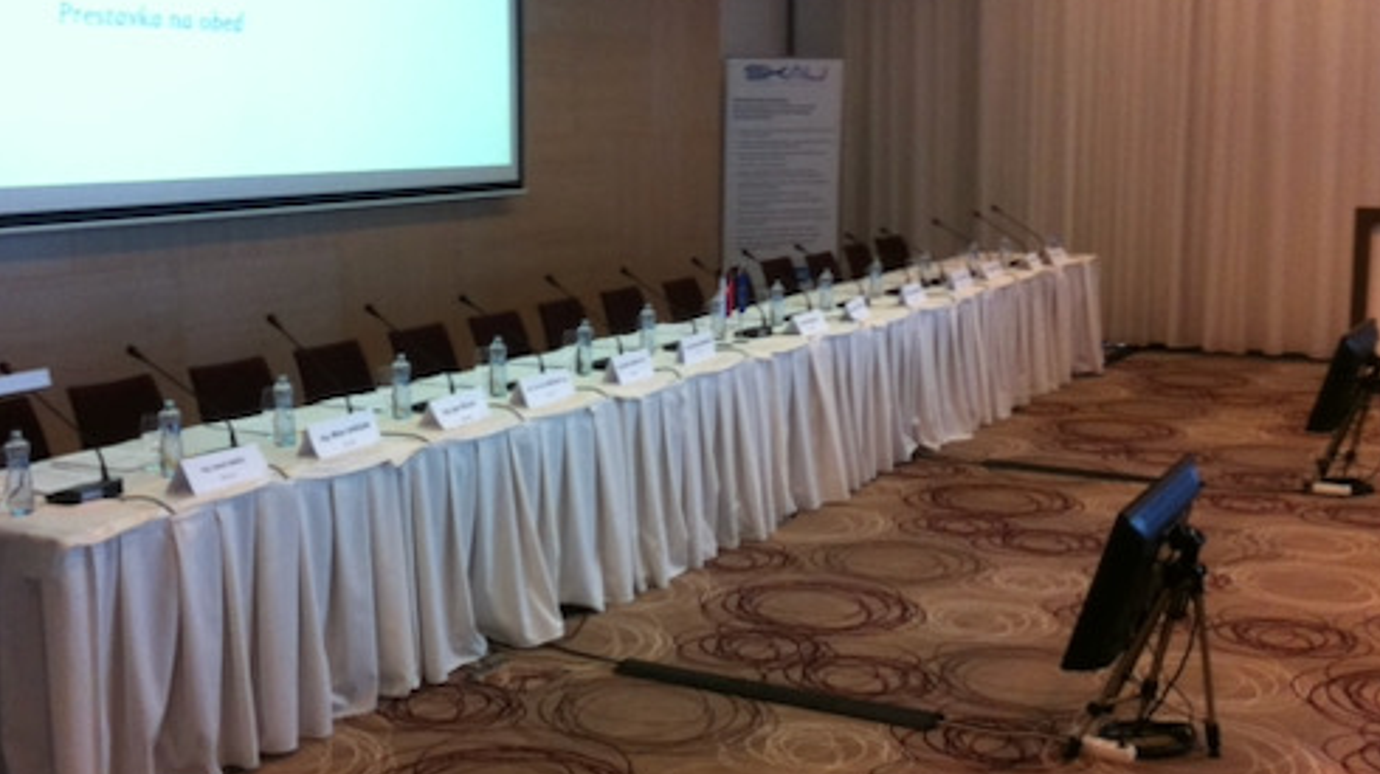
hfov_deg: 42.0
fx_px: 1792
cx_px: 591
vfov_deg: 24.4
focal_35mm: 49
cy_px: 373
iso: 200
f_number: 2.8
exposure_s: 1/15
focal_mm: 3.85
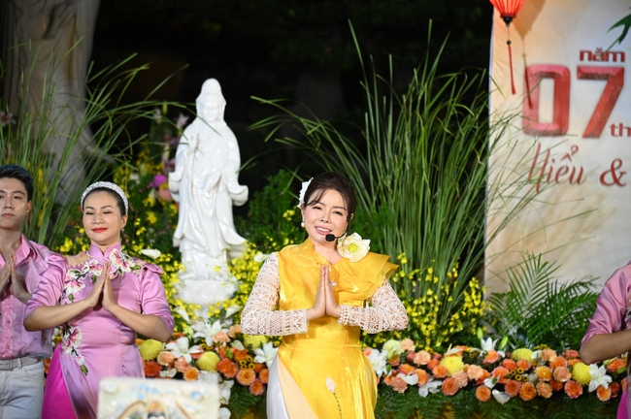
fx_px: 2101
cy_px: 210
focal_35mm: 120
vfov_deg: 11.4
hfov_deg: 17.1
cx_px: 316
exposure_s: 1/250
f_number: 4
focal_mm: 120
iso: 4000
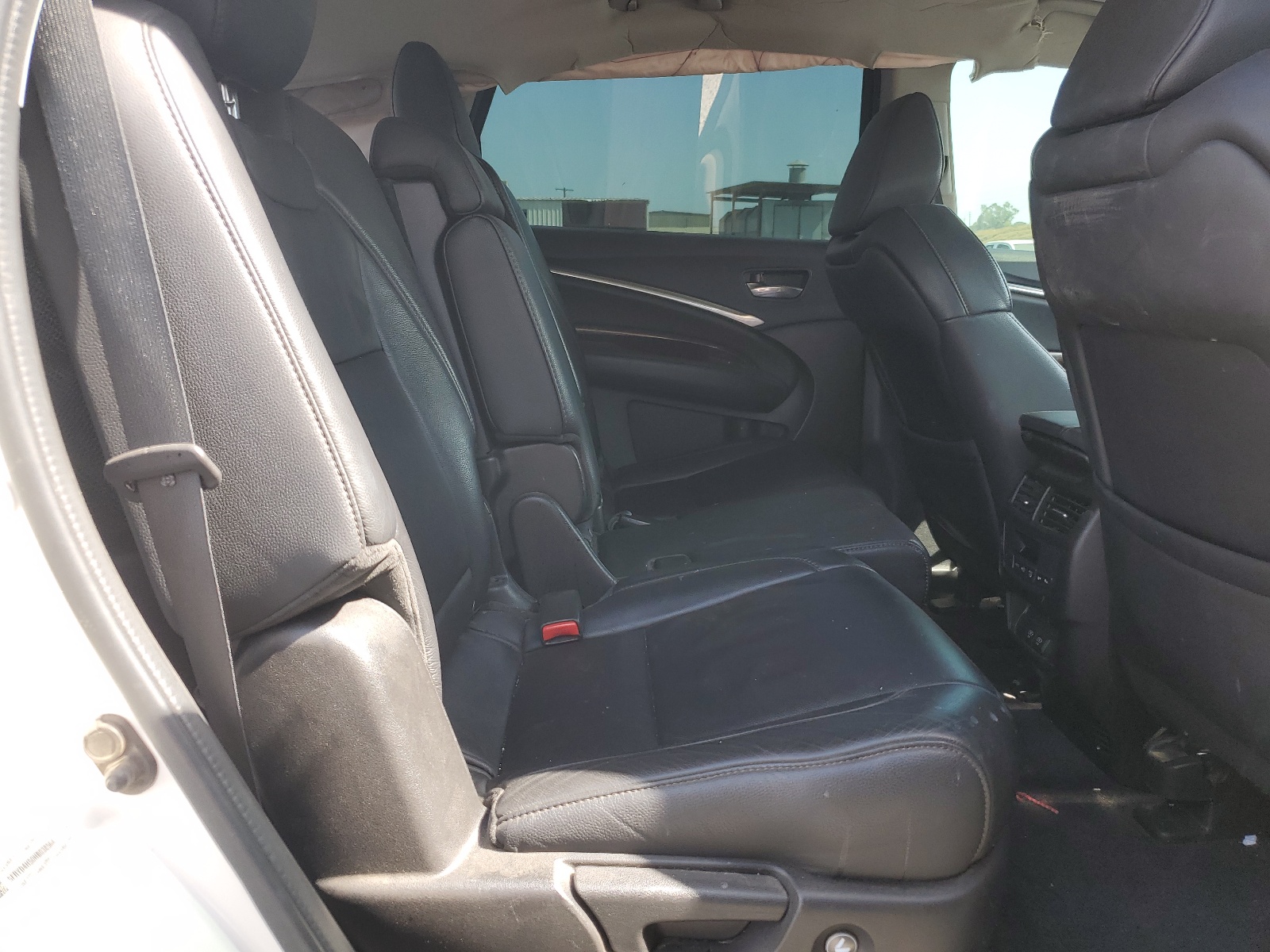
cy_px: 476
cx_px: 635
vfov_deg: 53.1
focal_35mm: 26
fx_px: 954
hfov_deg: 67.3
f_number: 1.5
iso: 50
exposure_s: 1/233
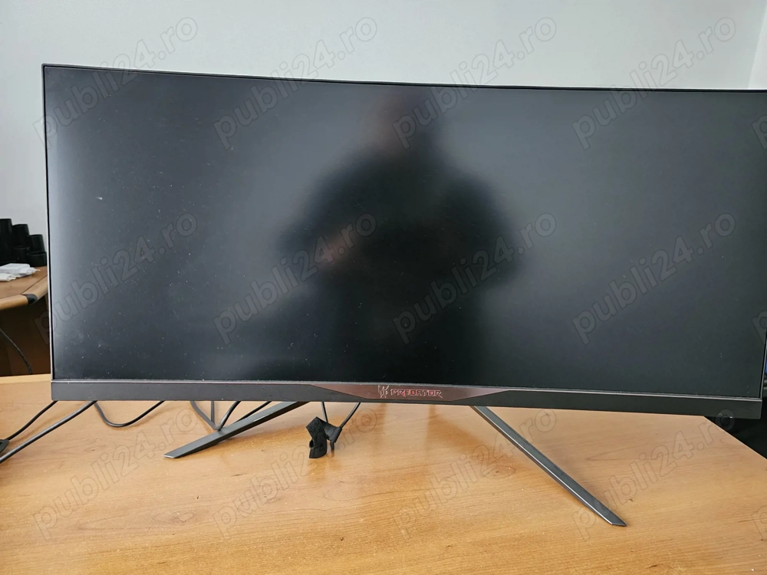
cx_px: 384
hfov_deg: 73.9
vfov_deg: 58.9
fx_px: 510
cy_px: 288
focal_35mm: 23
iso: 1000
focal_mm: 6.3
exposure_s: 1/25
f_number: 1.7
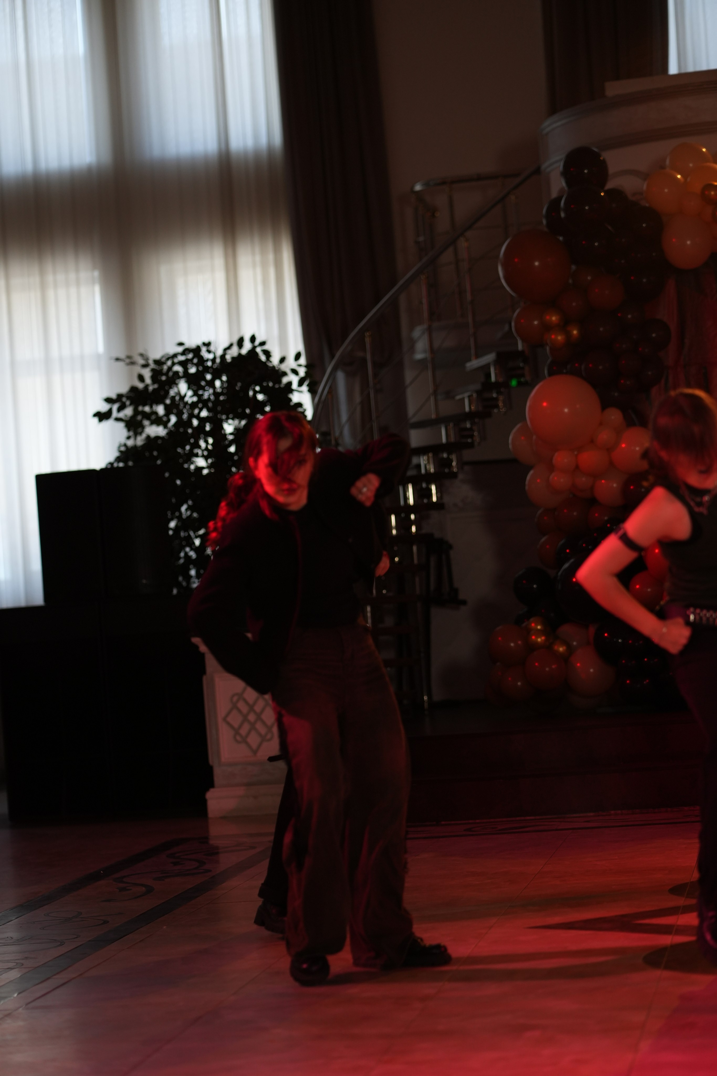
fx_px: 2539
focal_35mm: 85
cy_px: 538
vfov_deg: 23.9
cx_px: 358
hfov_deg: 16.1
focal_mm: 85
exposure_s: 1/400
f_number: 2.2
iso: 800
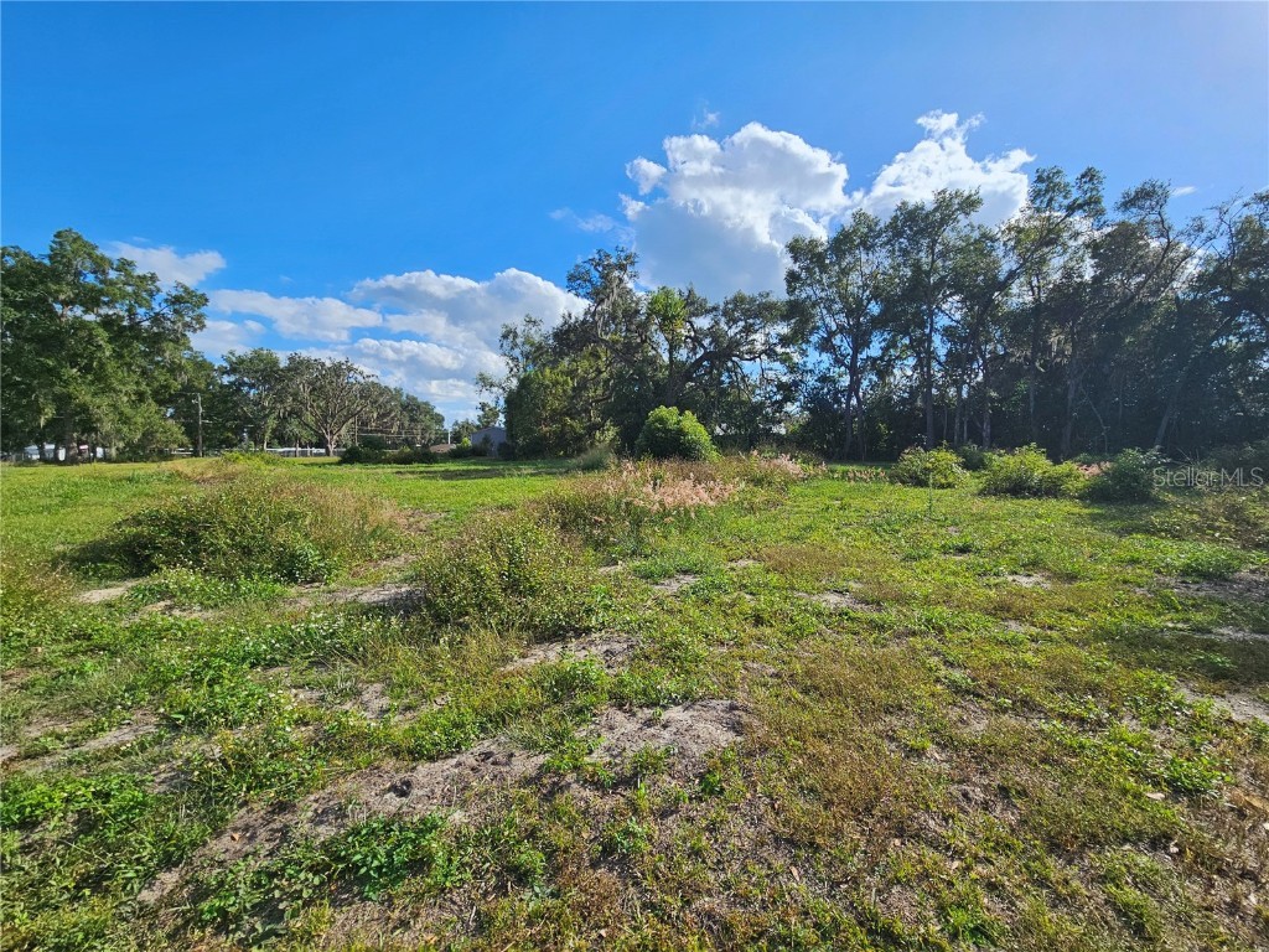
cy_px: 476
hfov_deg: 106.2
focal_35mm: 13
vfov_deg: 89.9
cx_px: 634
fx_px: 477
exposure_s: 1/2302
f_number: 2.2
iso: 50
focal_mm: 2.2
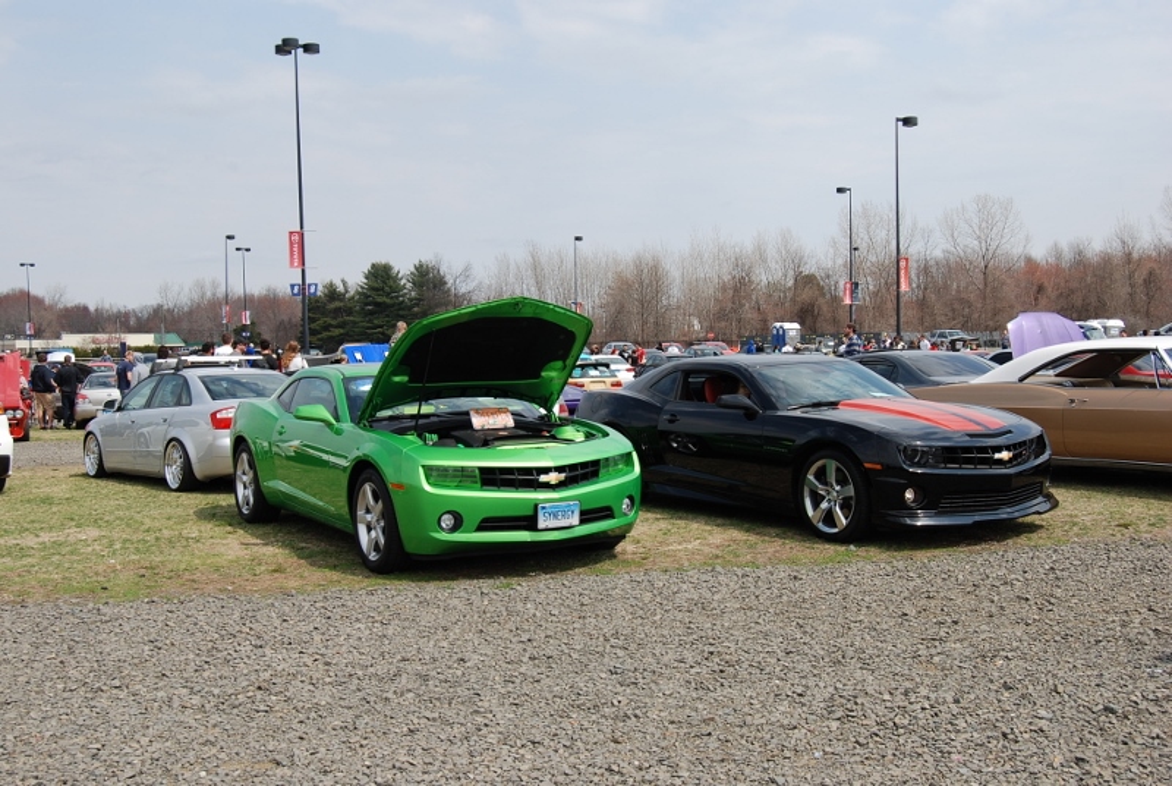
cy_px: 393
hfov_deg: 49.5
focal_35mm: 39
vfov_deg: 34.3
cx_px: 586
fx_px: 1272
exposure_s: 1/250
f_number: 8
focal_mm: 26
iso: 100
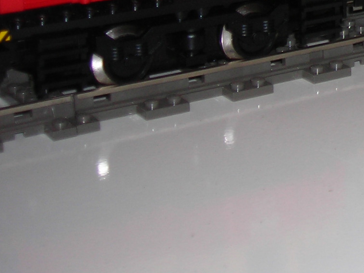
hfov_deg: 14.2
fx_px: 1367
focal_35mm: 130
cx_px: 554
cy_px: -122
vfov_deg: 11.0
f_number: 3.2
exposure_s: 1/60.1
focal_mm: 6.3
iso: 50
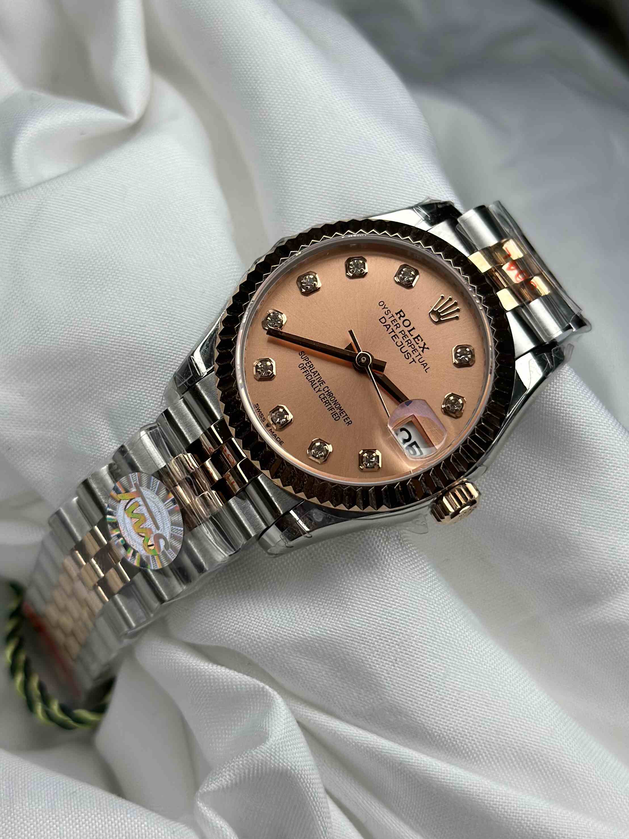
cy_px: 420
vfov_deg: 39.7
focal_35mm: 48
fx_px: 1163
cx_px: 314
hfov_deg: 30.3
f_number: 1.78
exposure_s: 1/1667
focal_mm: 6.86
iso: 80
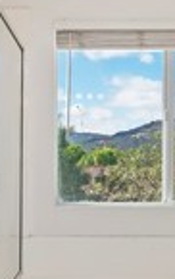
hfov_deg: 20.7
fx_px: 479
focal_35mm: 63
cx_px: 94
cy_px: 198
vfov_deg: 32.0
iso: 500
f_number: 10
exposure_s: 1/100
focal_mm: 14
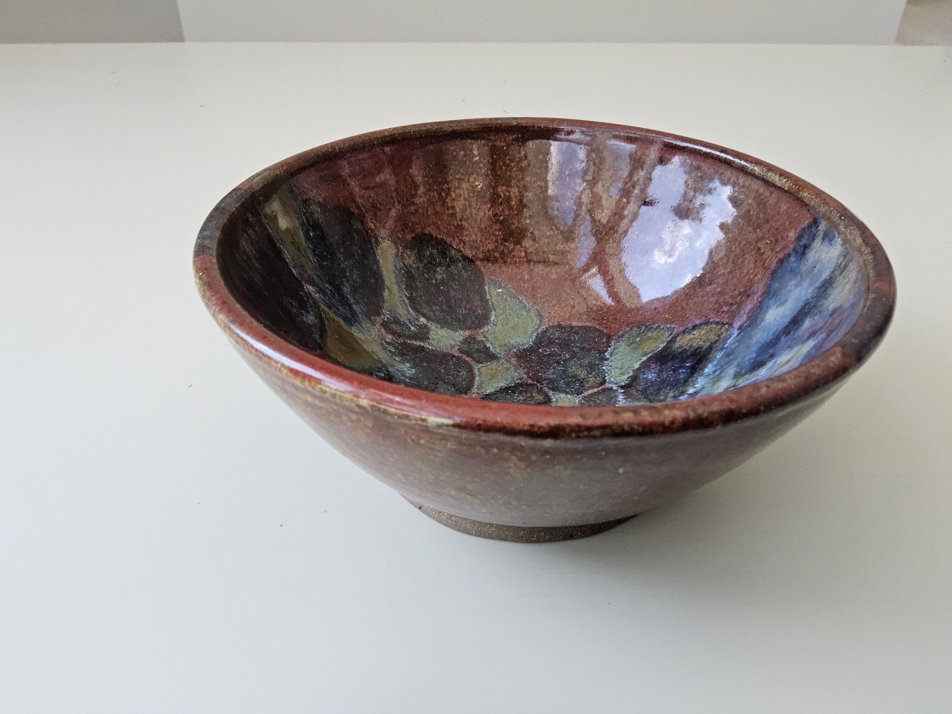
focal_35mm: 23
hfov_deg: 73.9
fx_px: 633
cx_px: 476
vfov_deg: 58.9
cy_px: 357
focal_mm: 3.08
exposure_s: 1/120
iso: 320
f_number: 2
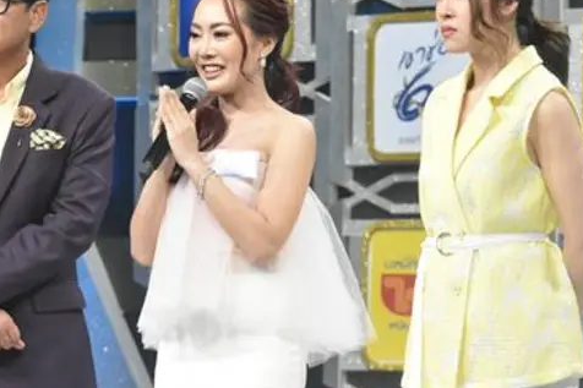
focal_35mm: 241
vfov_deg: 5.7
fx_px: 3901
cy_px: 135
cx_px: 202
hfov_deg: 8.5
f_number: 8
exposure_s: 1/320
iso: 2500
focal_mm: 98
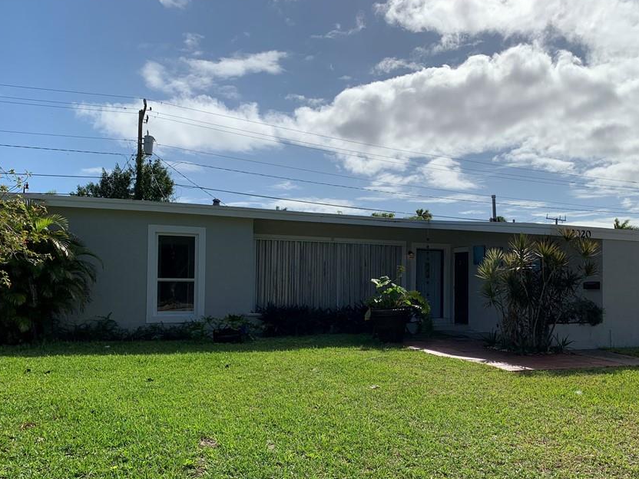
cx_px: 360
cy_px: 284
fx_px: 591
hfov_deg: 56.6
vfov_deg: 44.0
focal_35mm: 32
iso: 25
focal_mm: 4.25
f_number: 1.8
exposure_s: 1/6452
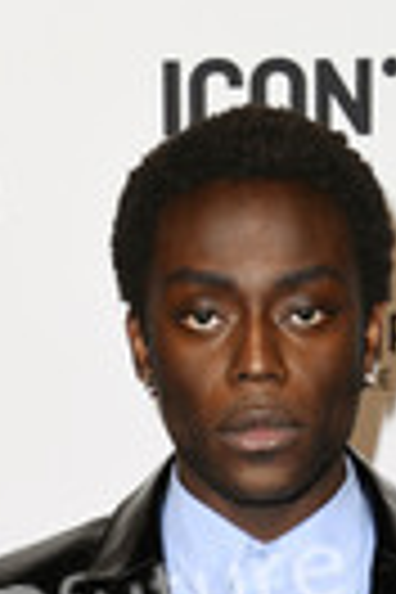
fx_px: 4504
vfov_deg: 7.4
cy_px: 878
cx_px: 261
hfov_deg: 5.0
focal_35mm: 273
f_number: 5.6
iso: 1000
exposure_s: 1/200
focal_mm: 90
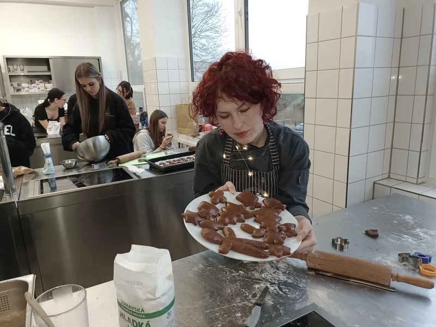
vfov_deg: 54.9
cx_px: 218
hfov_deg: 69.4
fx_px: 315
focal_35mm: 25
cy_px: 164
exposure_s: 1/50
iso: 577
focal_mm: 4.71
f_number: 1.79
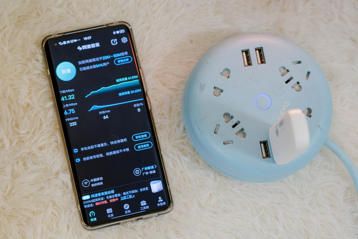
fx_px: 1044
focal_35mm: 105
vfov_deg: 13.0
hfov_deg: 19.5
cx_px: 179
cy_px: 120
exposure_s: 1/40
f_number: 4
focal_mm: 105
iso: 500
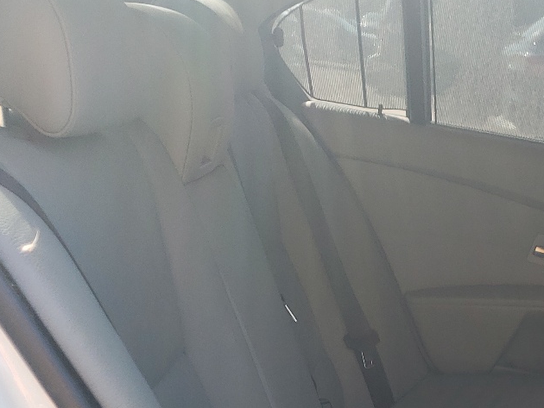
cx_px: 584
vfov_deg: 21.6
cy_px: 389
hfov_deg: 27.2
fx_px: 1038
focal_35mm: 66
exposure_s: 1/250
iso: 50
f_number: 1.5
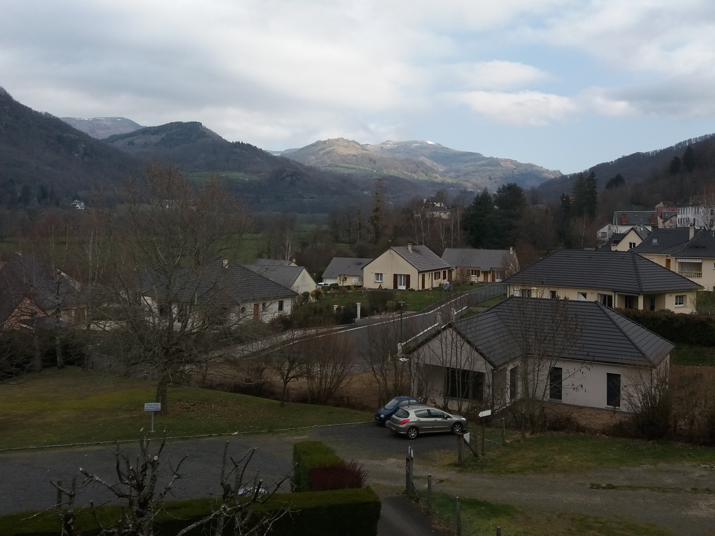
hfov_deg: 50.0
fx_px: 764
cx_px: 411
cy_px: 228
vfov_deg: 38.6
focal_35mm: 37
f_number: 1.9
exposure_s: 1/1186
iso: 64
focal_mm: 3.7
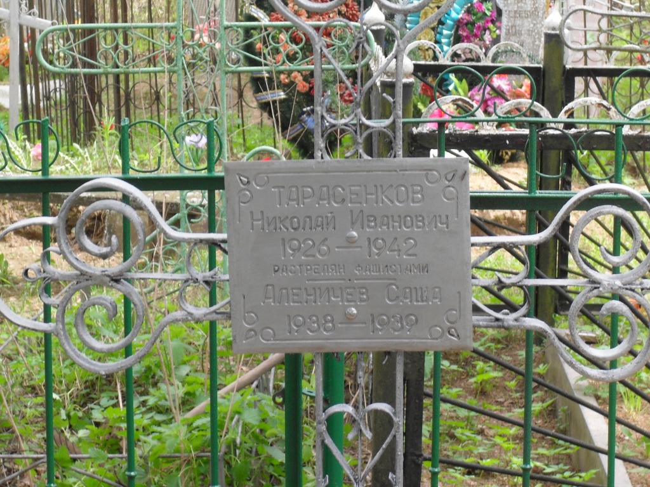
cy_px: 244
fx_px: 2141
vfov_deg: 13.0
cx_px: 325
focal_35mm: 114
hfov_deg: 17.3
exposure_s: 1/60
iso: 80
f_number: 5.2
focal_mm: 18.9
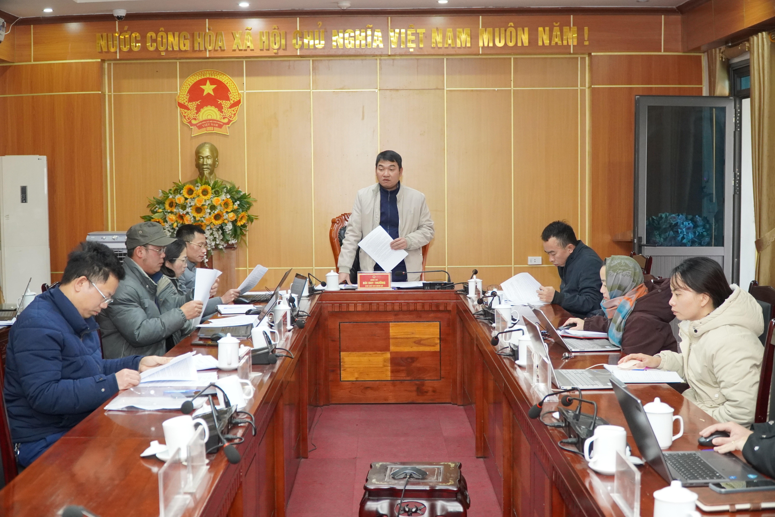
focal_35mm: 45
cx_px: 388
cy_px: 258
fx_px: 969
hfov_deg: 43.6
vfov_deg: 29.9
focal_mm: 30
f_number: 4
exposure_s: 1/160
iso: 2500
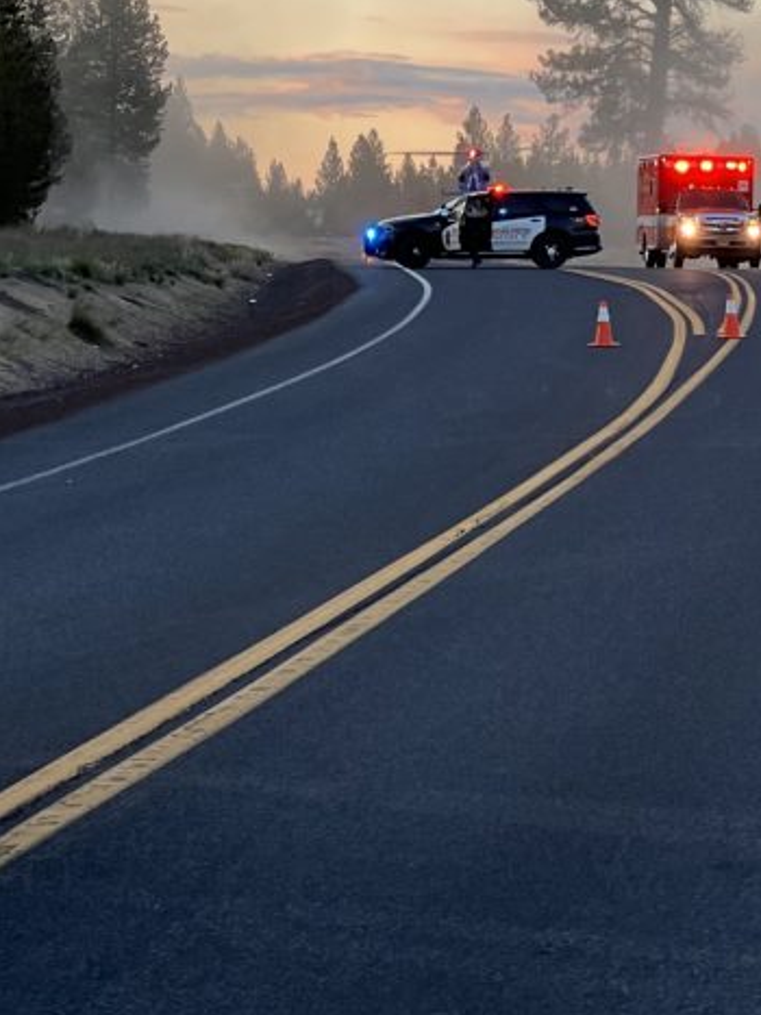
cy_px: 304
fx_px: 4956
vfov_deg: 11.7
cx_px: 691
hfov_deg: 8.7
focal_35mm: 169
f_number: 2.8
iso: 50
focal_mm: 9
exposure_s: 1/99
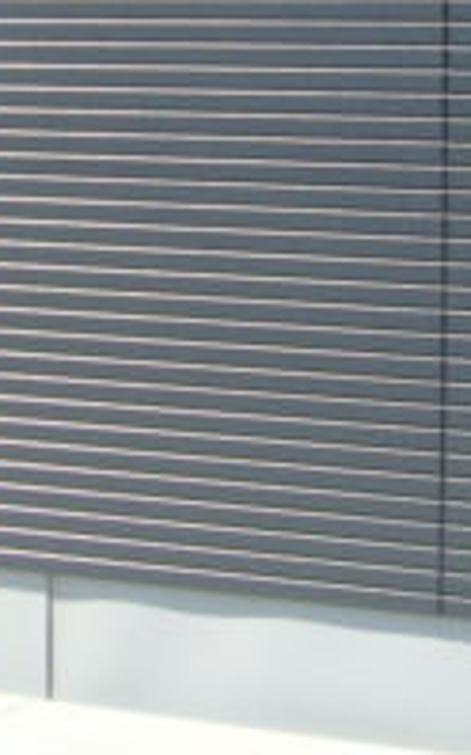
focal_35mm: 149
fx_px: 3067
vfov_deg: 13.9
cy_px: 46
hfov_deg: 8.2
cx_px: -600
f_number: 5.6
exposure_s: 1/250
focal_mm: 5.8
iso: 80
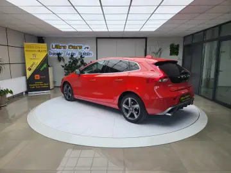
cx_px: 116
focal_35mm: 24
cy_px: 86
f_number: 1.8
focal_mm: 5
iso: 40
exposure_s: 1/370
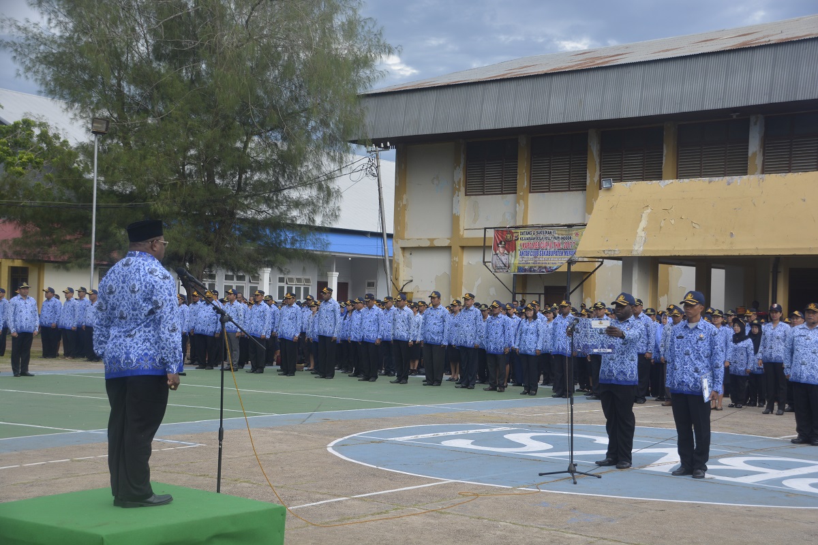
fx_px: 1295
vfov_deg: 23.8
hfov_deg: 35.1
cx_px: 409
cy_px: 272
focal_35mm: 57
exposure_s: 1/250
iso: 200
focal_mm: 38
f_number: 8
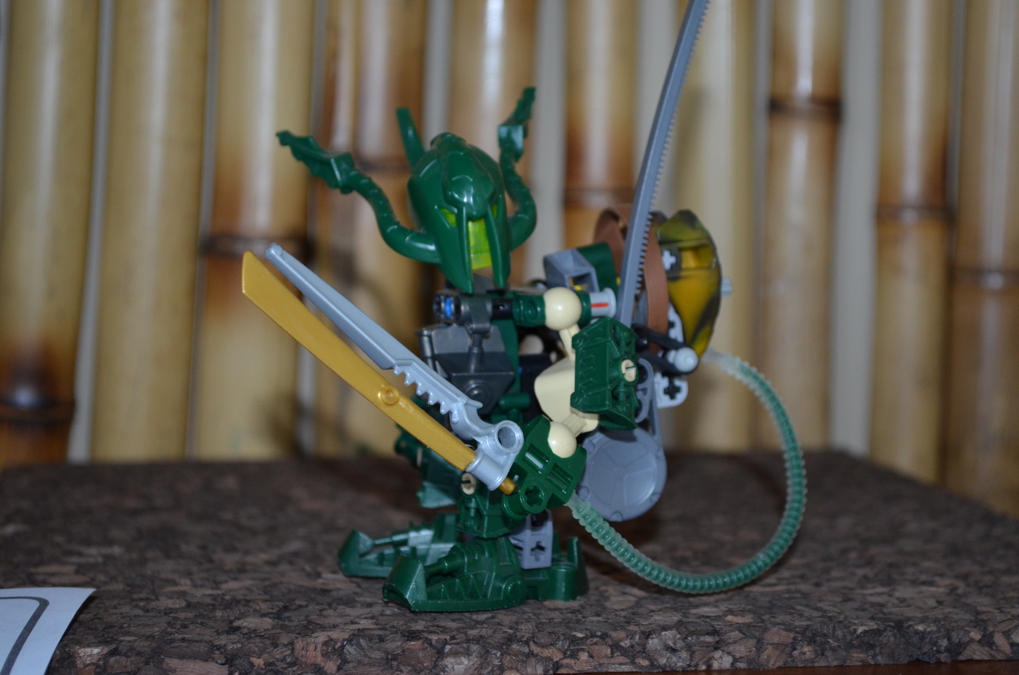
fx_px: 2119
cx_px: 510
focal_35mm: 75
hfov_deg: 27.0
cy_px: 338
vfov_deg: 18.1
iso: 800
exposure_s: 1/60
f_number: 5.6
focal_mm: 50
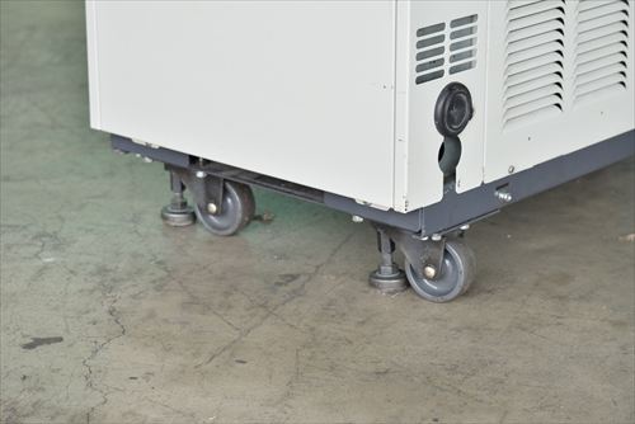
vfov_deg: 16.6
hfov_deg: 24.6
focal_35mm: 82
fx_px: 1456
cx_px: 318
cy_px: 212
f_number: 6.3
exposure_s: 1/160
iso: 1250
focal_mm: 55
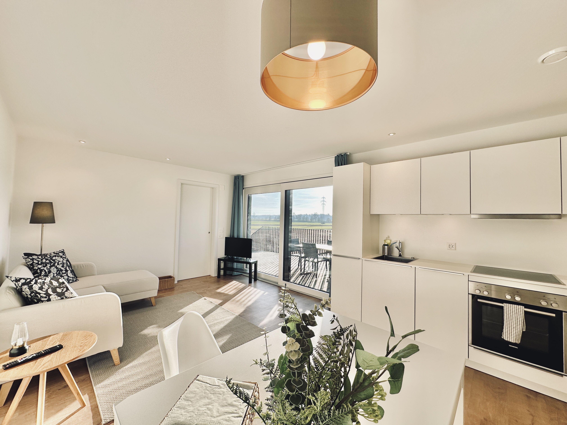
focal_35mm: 14
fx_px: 229
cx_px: 284
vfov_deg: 85.7
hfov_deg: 102.1
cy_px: 212
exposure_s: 1/477
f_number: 2.2
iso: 40
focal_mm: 2.22
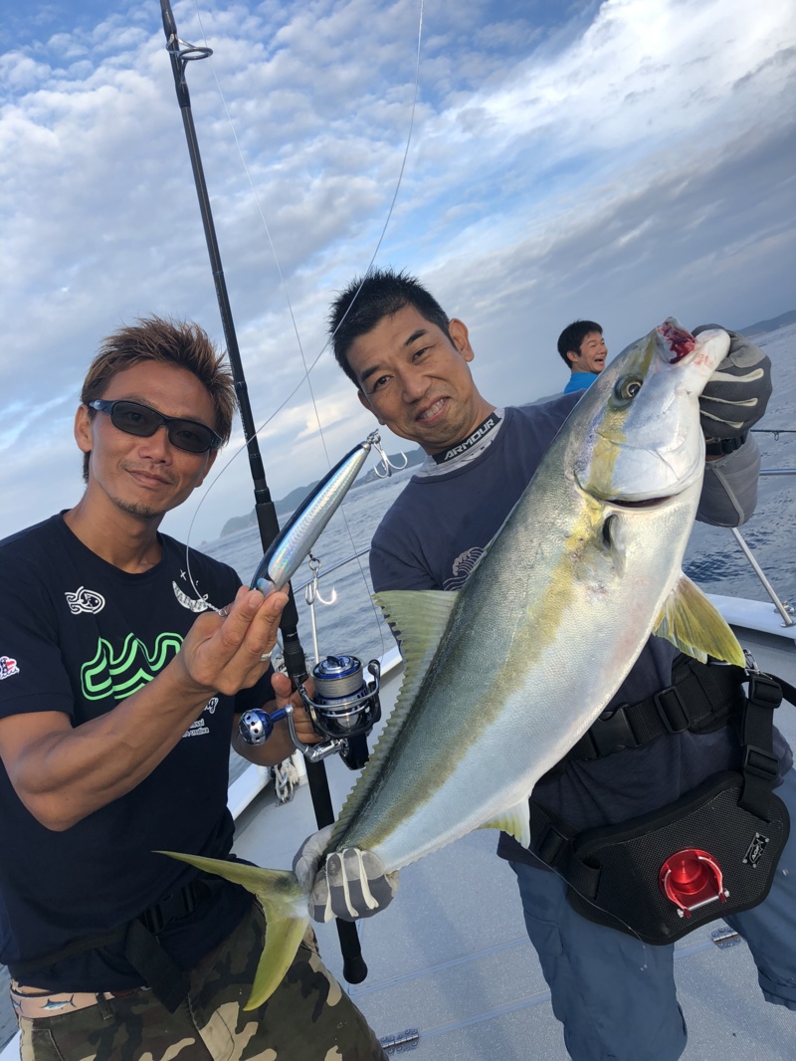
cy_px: 530
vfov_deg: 63.4
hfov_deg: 49.8
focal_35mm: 28
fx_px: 858
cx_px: 398
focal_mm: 4
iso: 20
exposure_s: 1/600
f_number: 1.8
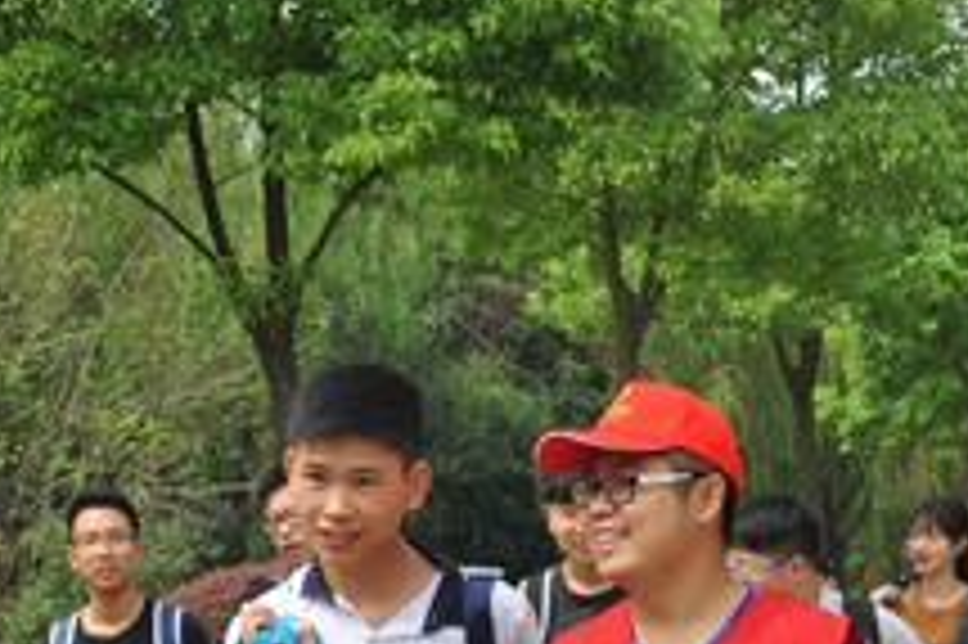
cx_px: 342
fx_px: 4648
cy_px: 867
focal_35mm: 173
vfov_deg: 7.8
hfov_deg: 11.9
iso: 640
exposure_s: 1/500
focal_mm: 62
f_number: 11
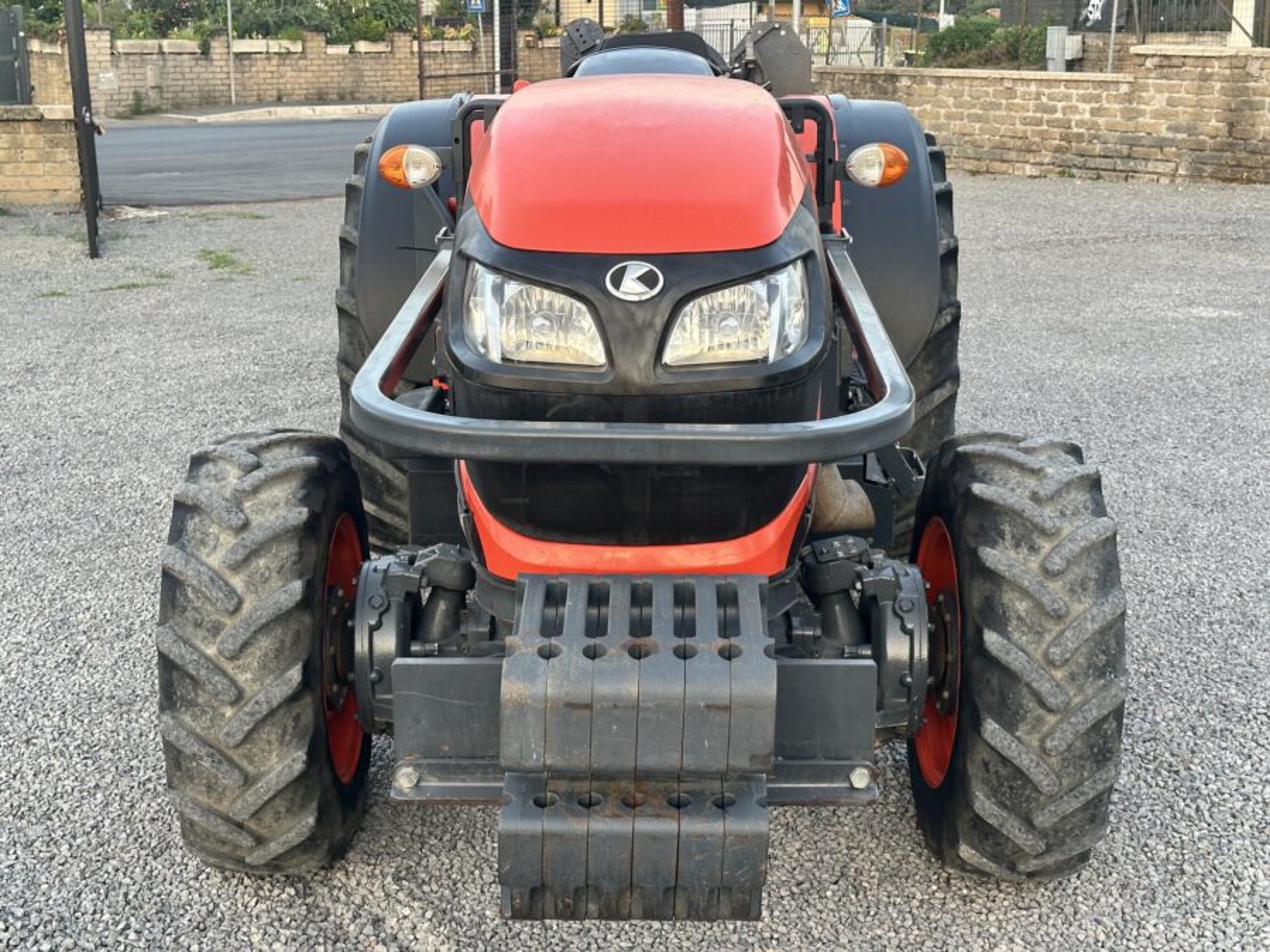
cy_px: 476
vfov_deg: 30.3
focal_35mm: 48
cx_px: 635
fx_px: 1761
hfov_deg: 39.7
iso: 80
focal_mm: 6.86
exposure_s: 1/98
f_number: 1.78
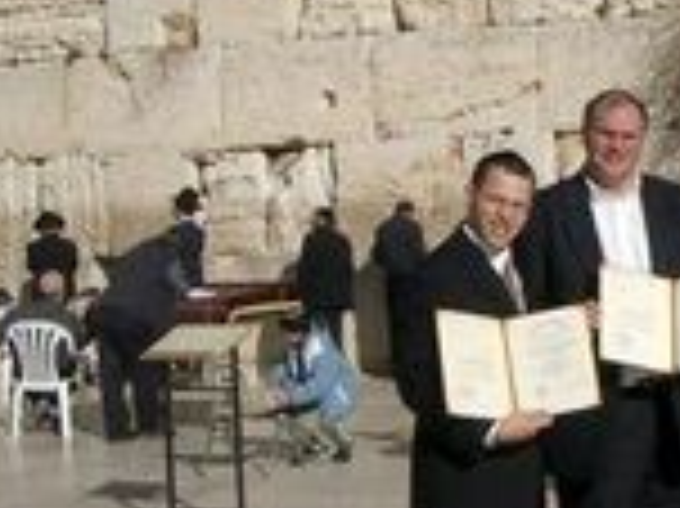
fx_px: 1825
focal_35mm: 93
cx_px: 716
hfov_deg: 20.3
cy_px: 247
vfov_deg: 15.9
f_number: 4.3
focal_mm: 5.8
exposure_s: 1/1000
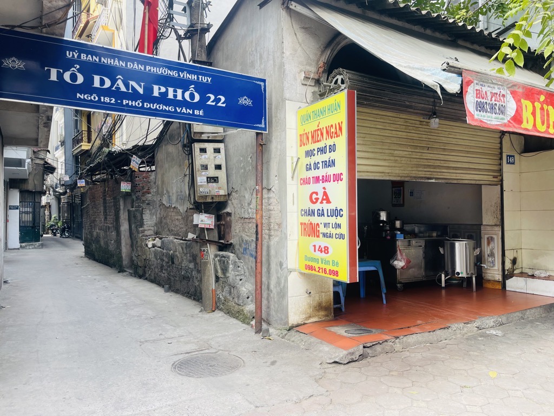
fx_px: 400
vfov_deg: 54.9
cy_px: 208
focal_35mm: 25
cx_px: 277
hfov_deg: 69.4
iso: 32
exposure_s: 1/424
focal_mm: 5.1
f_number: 1.6
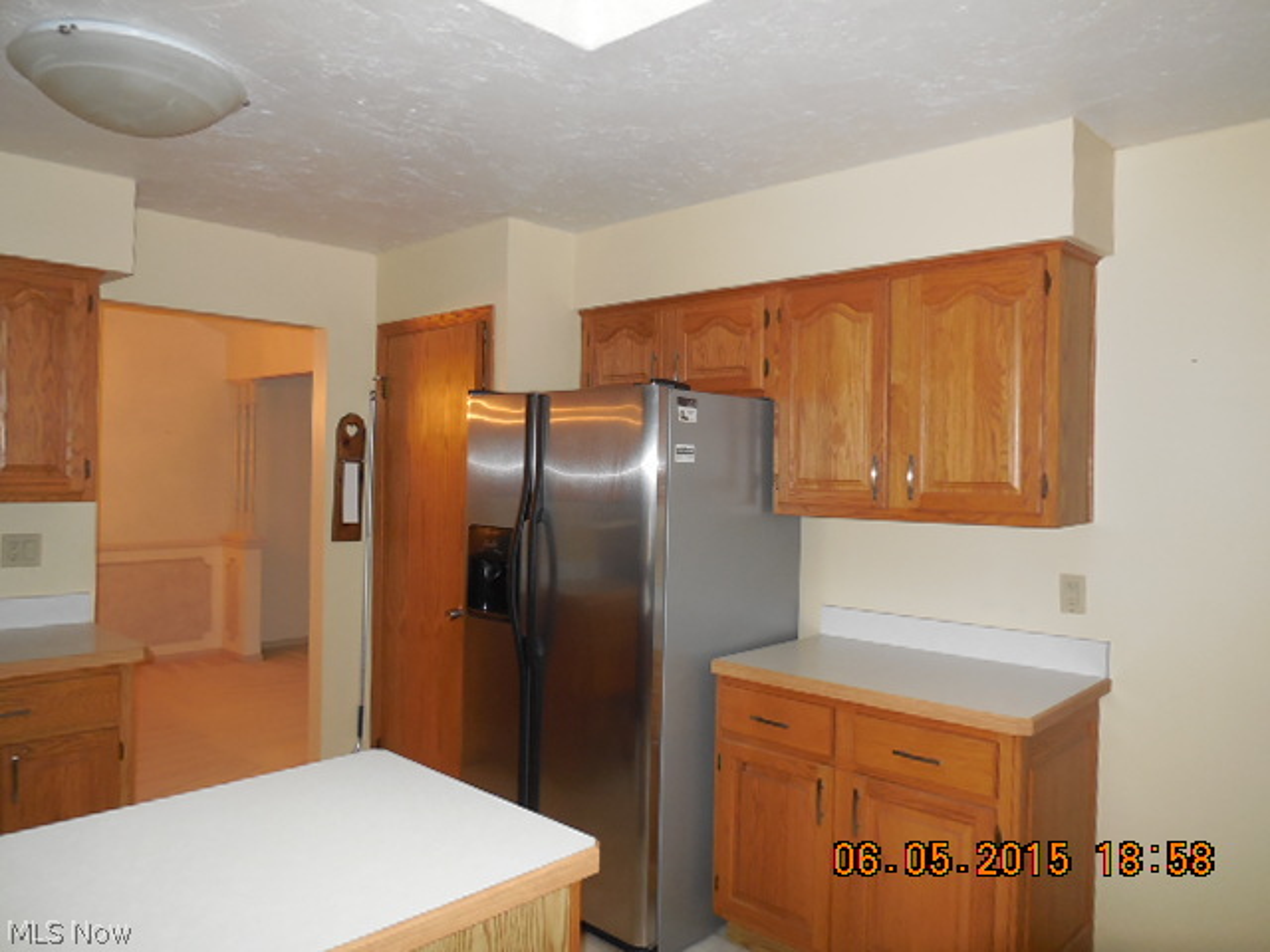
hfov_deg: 69.4
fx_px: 917
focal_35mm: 25
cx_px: 635
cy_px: 476
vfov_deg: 54.9
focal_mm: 4.5
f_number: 3.1
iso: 320
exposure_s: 1/25
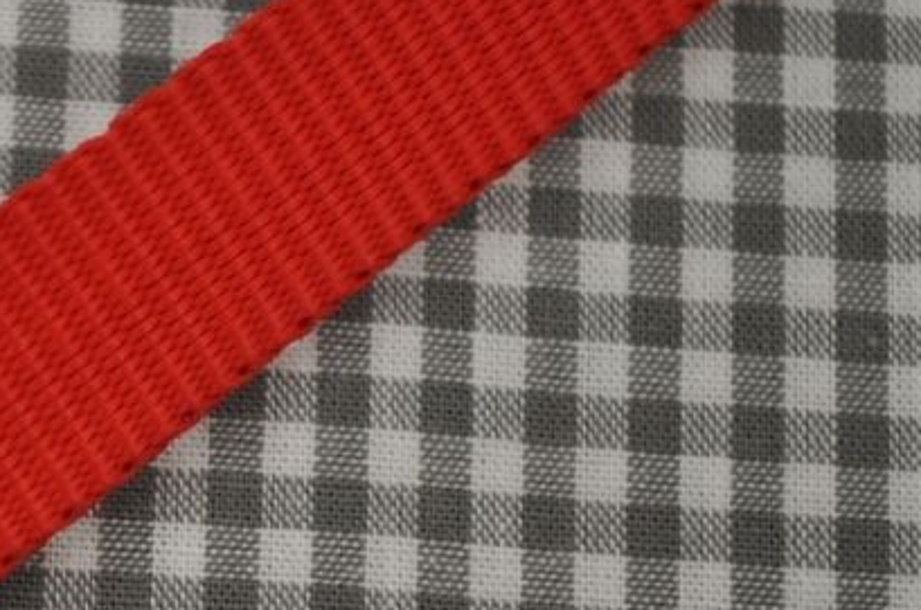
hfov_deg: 14.4
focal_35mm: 141
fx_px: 3600
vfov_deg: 9.7
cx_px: 88
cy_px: 442
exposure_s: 1/60
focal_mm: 48
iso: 560
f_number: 5.3
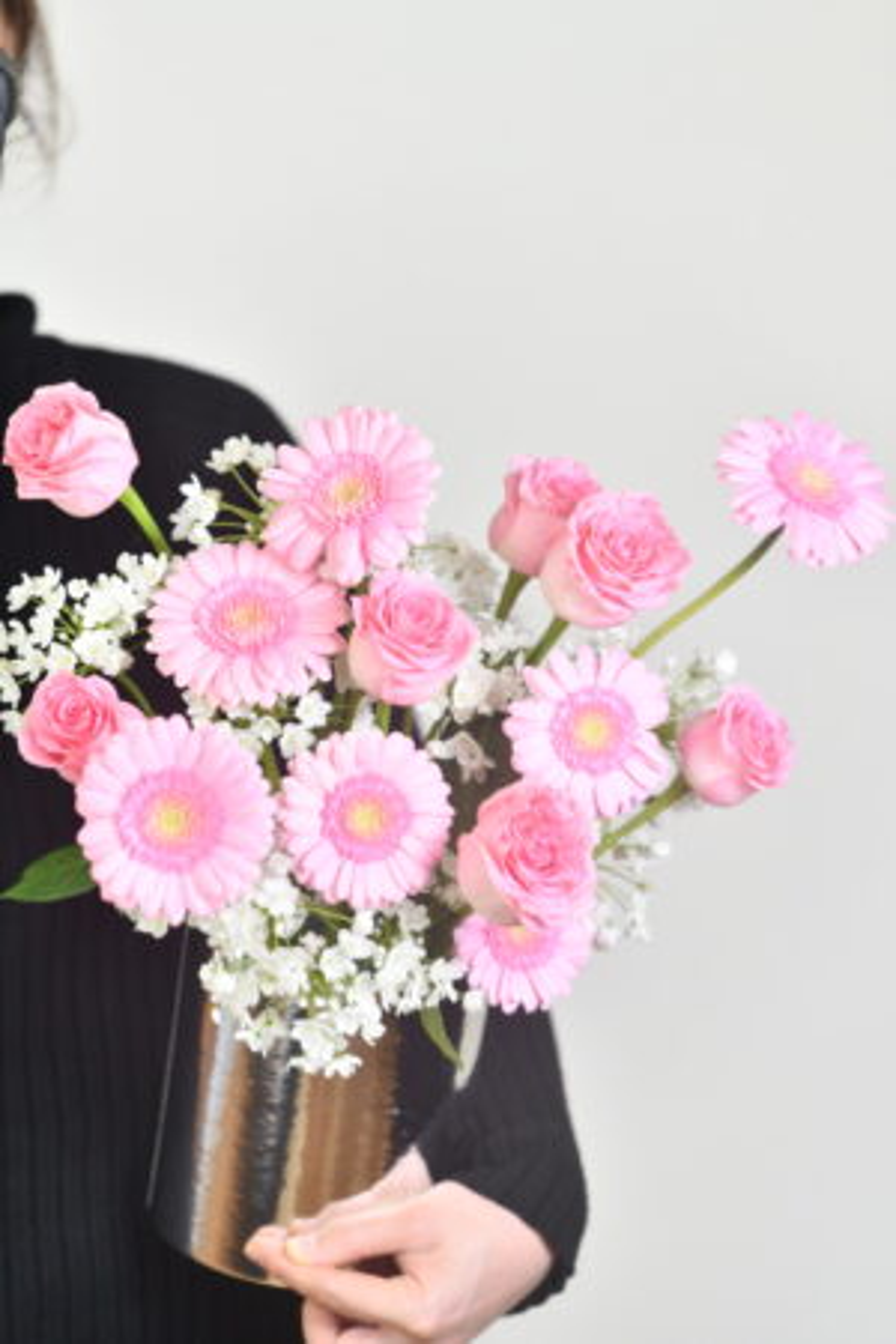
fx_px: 3920
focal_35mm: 105
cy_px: 672
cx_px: 448
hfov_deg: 13.0
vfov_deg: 19.5
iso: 640
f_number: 2.8
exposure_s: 1/160
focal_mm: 105
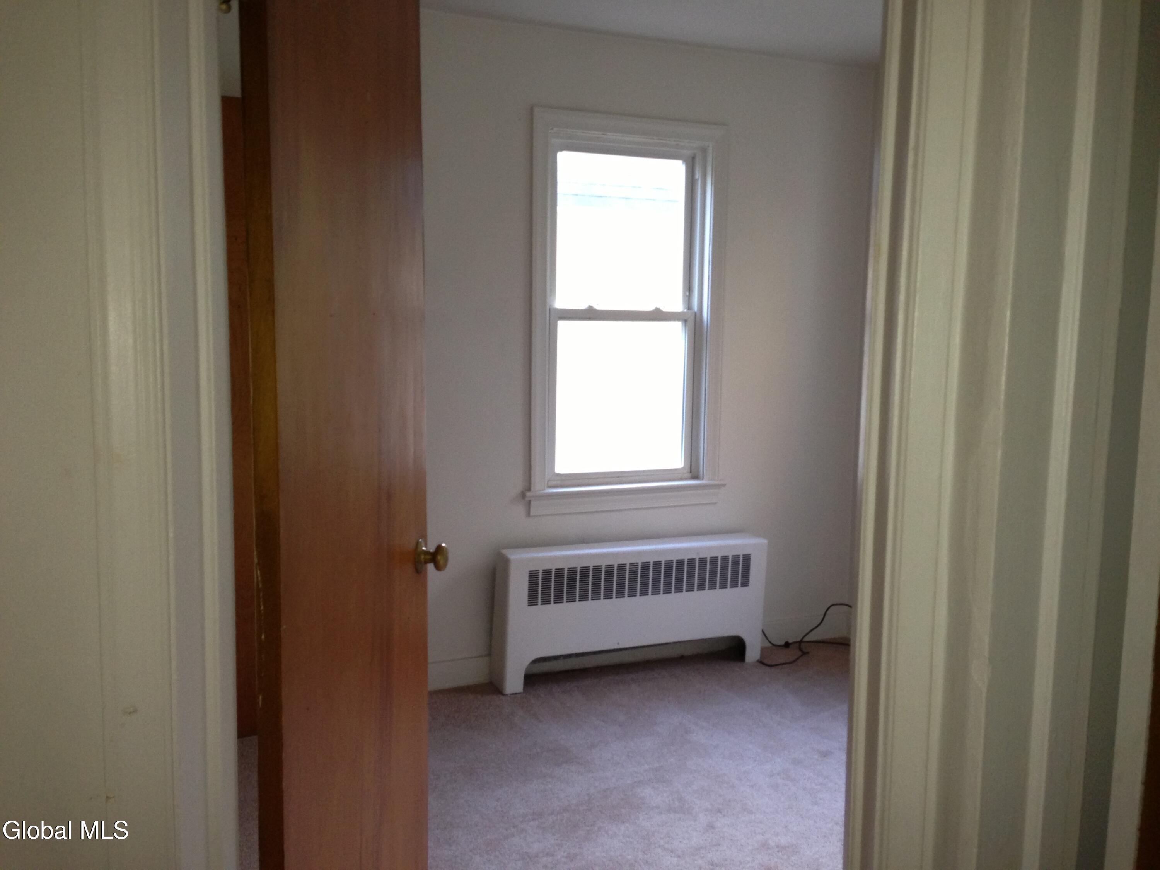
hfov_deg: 55.4
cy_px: 435
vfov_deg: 42.9
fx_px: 1106
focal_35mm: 33
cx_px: 580
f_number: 2.4
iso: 125
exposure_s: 1/20
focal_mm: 4.13
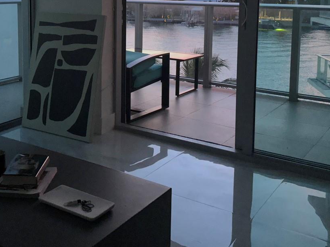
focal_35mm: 47
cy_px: 38
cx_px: 132
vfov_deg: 29.9
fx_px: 448
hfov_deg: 40.3
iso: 1000
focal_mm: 6.86
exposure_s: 1/40
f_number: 1.78
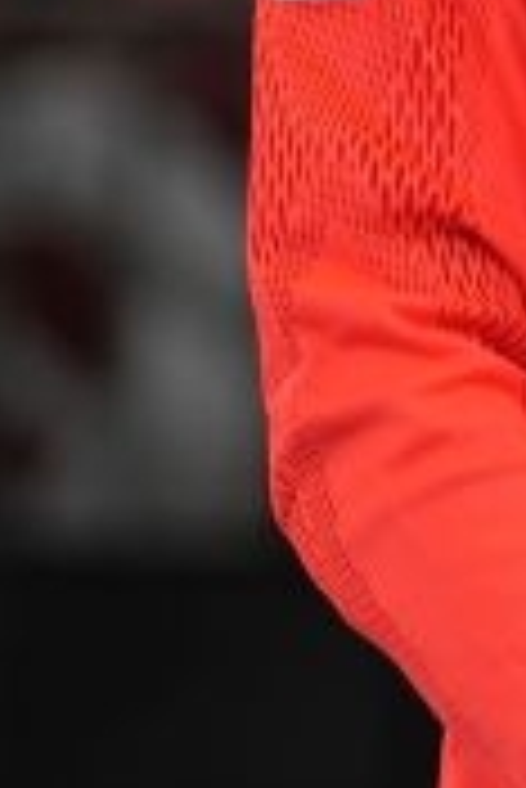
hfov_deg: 0.7
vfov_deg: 1.1
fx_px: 41447
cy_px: 558
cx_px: 1003
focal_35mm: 1895
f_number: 2.8
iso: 125
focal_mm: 184
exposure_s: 1/250
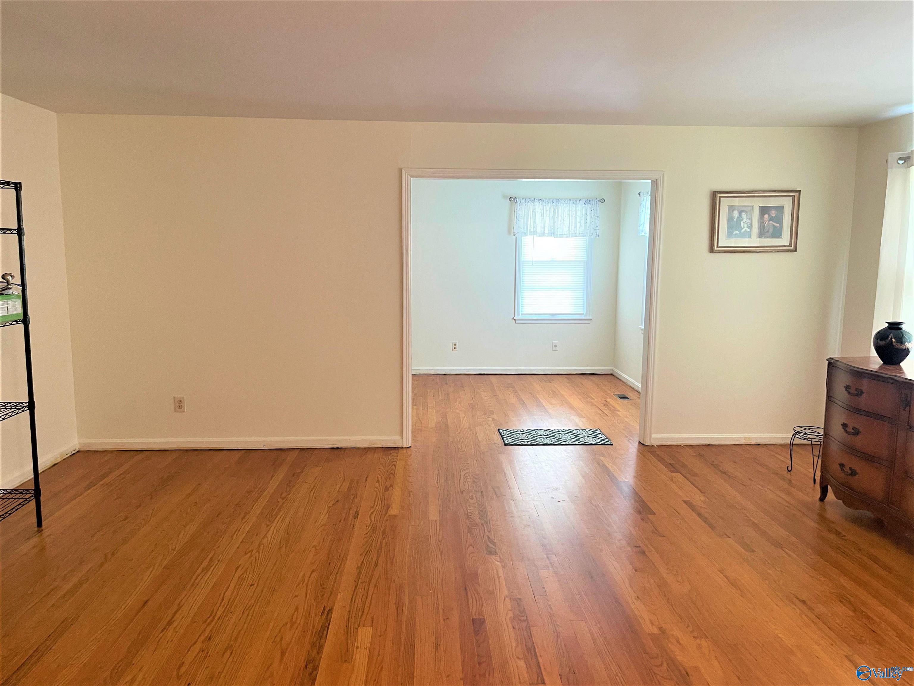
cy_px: 343
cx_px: 457
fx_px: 687
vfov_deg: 53.1
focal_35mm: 26
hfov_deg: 67.3
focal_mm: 5.1
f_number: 1.6
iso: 250
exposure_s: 1/60
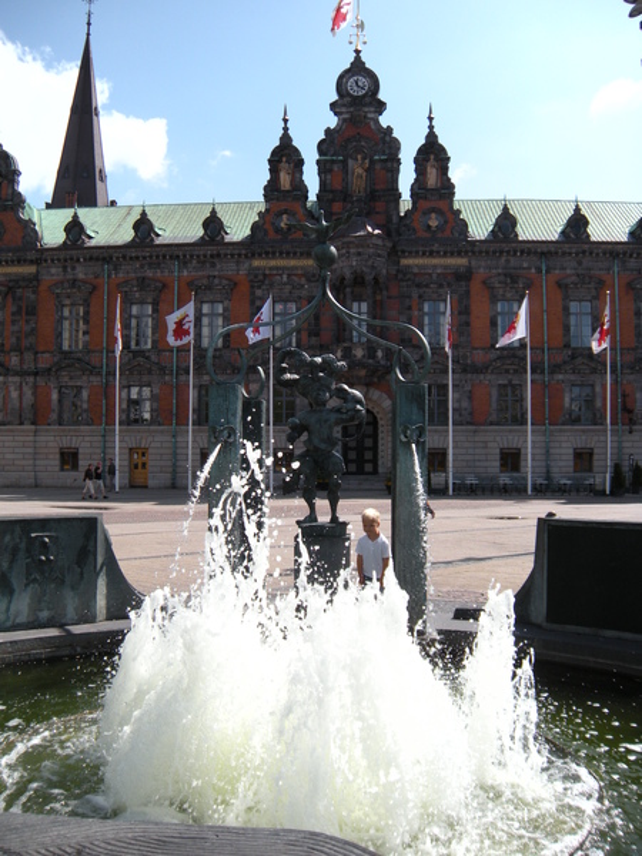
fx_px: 865
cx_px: 321
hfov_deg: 40.7
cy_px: 428
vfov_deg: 52.6
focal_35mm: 35
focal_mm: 5.9
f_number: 3.8
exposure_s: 1/573
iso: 64
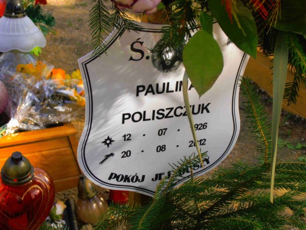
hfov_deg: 27.0
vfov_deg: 20.4
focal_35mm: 72
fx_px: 637
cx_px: 156
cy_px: 111
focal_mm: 12.29
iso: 80
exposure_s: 1/320
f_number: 4.8
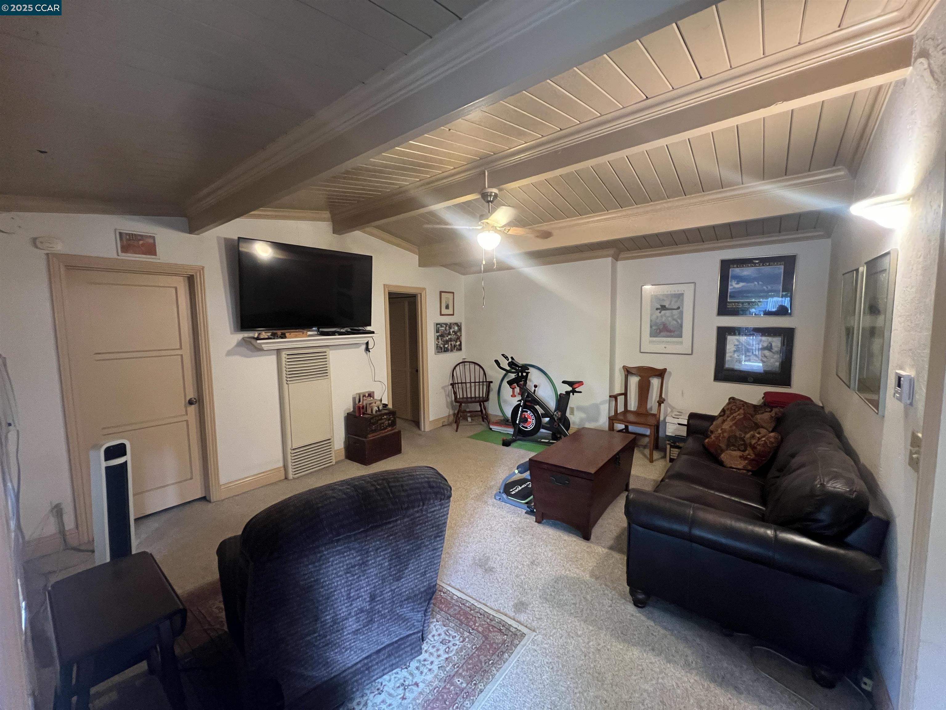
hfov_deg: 106.2
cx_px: 473
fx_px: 355
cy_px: 355
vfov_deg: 89.9
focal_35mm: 13
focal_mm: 1.57
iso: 800
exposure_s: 1/60
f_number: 1.8
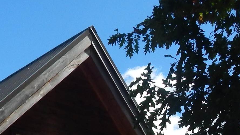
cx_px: 82
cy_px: 306
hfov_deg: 24.3
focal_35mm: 87
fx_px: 554
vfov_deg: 11.8
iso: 125
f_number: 3
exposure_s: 1/1250
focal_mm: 4
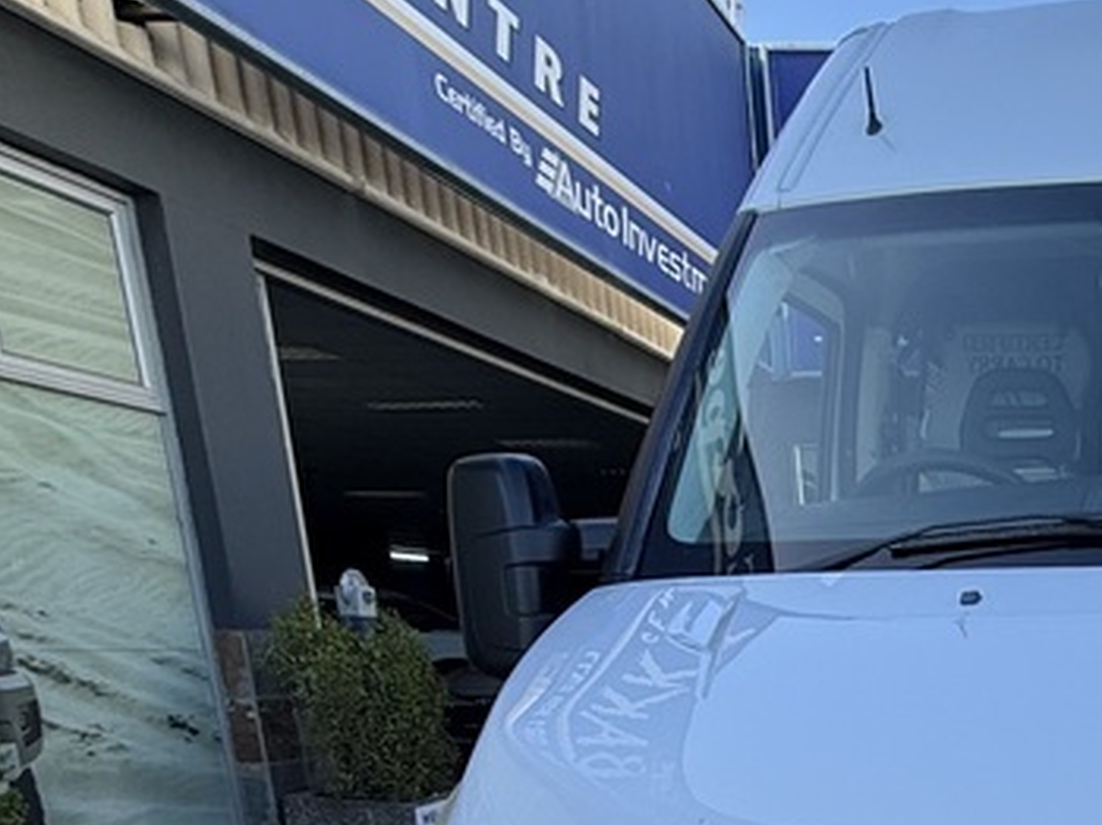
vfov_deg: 30.7
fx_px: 1304
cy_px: 942
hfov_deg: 37.3
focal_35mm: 41
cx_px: 1250
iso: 50
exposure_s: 1/554
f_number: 2.2
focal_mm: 2.22
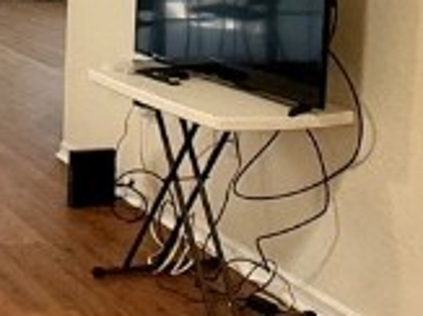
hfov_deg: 18.6
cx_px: -280
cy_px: -13
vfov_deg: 16.4
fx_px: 1075
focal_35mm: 88
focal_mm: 2.22
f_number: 2.2
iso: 200
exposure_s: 1/60
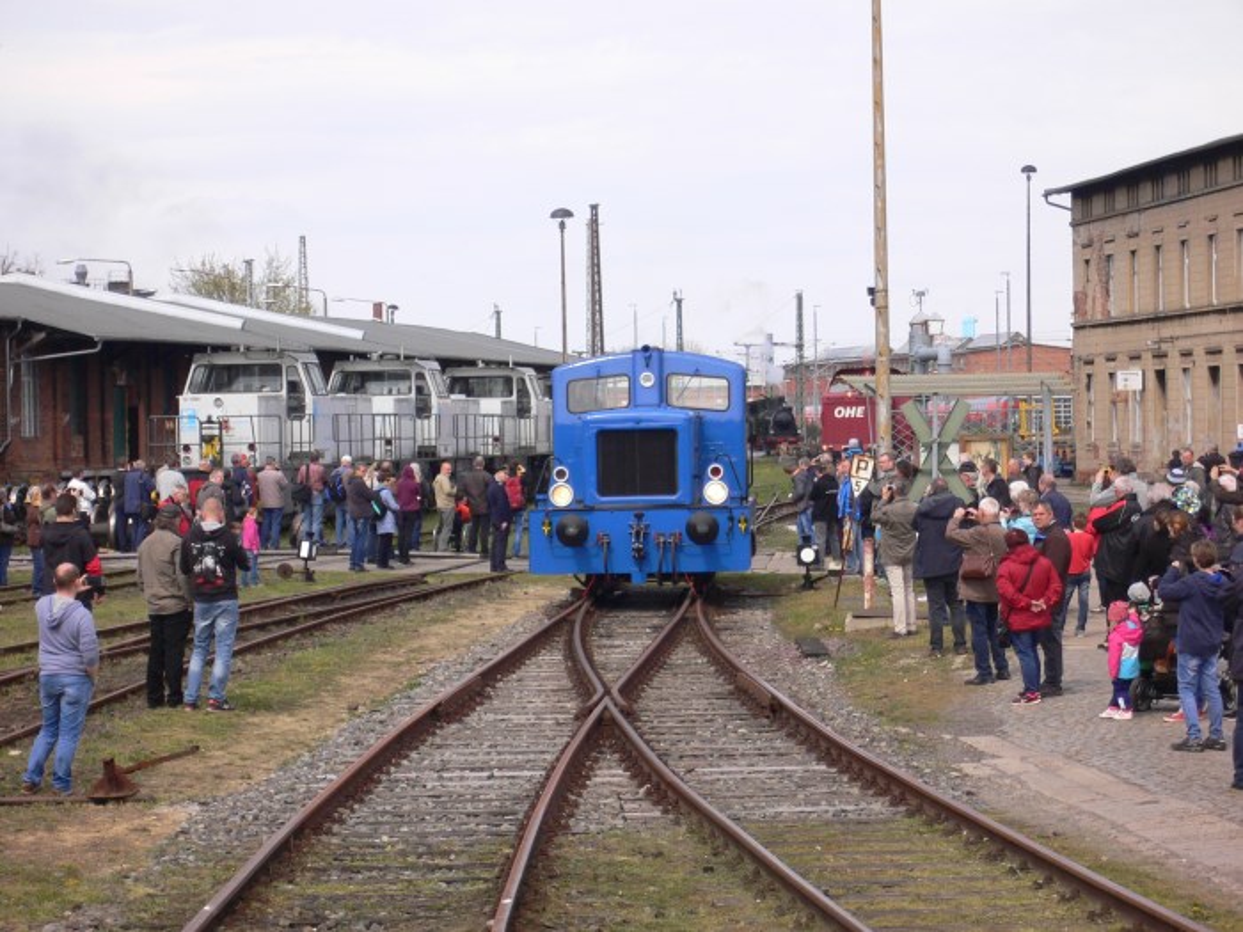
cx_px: 622
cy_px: 466
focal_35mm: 105
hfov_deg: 18.7
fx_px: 3770
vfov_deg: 14.1
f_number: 5
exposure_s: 1/320
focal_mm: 17.4
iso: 100
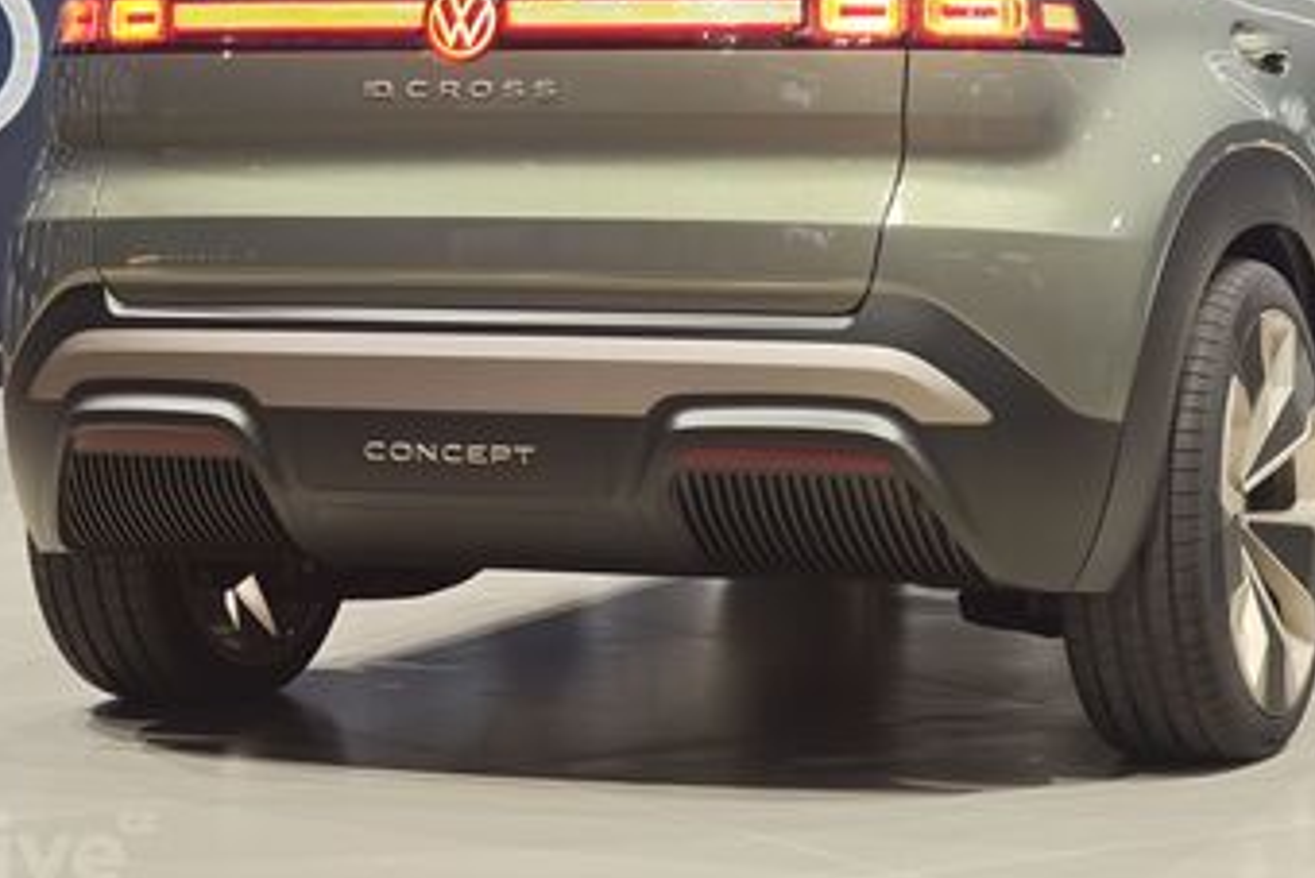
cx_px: 893
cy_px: 128
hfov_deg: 17.4
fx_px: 4275
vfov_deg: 11.7
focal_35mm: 117
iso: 320
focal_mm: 11.5
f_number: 1.8
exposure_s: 1/100
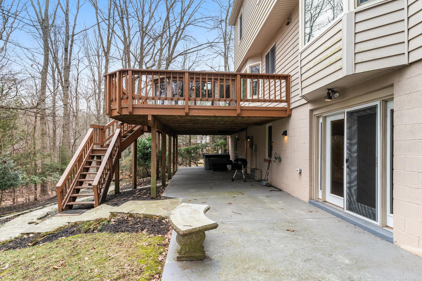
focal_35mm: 21
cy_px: 144
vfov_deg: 59.5
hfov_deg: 81.1
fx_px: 246
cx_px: 224
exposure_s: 1/125
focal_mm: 19
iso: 1250
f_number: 8
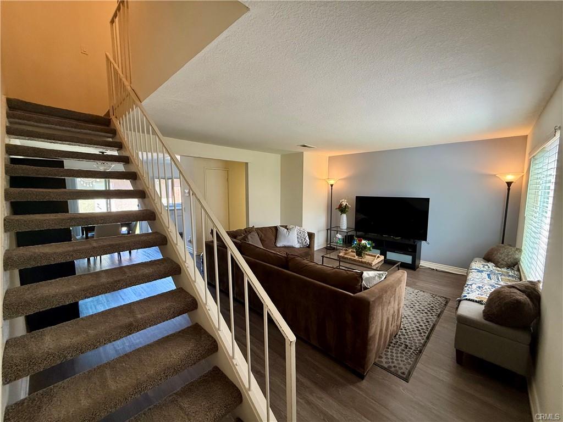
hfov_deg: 102.1
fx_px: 228
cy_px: 211
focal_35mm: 14
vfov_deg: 85.7
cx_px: 282
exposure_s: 1/120
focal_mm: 2.22
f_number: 2.2
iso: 320
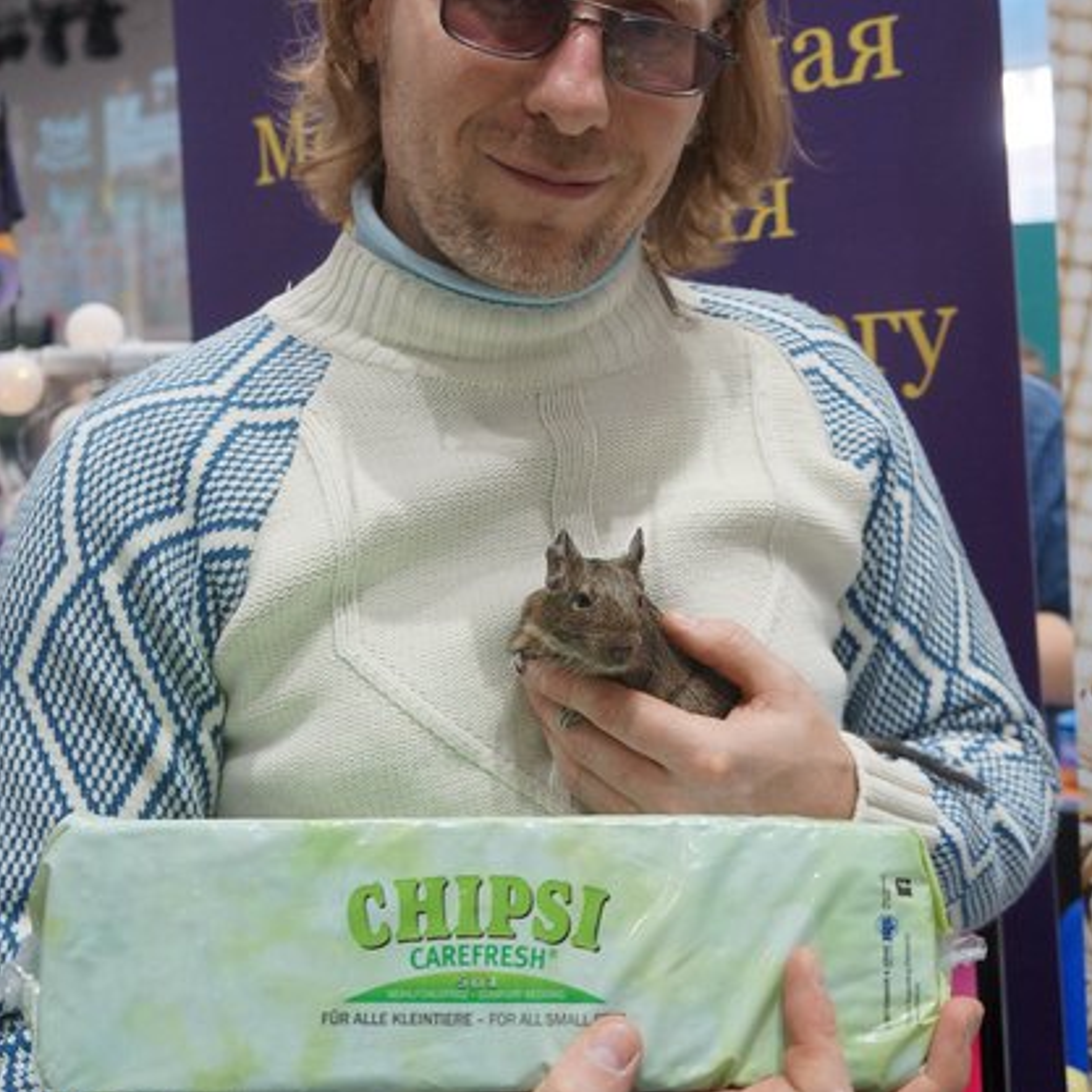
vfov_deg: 38.8
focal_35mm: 43
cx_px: 554
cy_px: 374
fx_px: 1535
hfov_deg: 39.2
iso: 640
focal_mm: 22
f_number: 4
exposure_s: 1/160
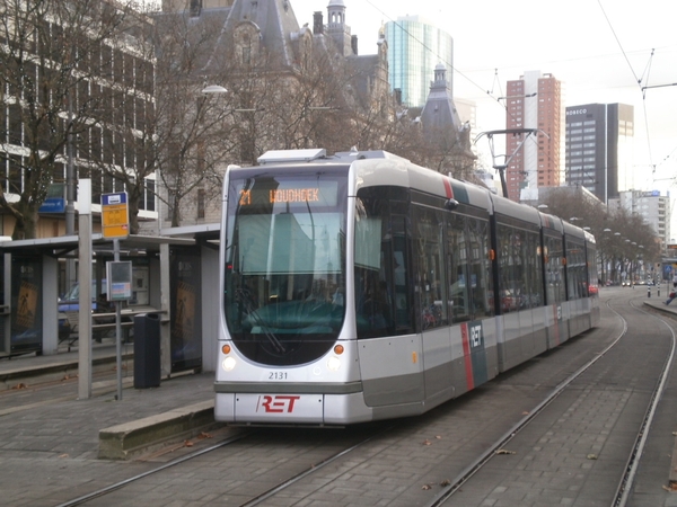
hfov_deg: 32.7
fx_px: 1154
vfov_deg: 24.8
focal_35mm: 59
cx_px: 338
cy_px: 254
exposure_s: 1/40
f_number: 4.2
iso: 125
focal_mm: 10.3
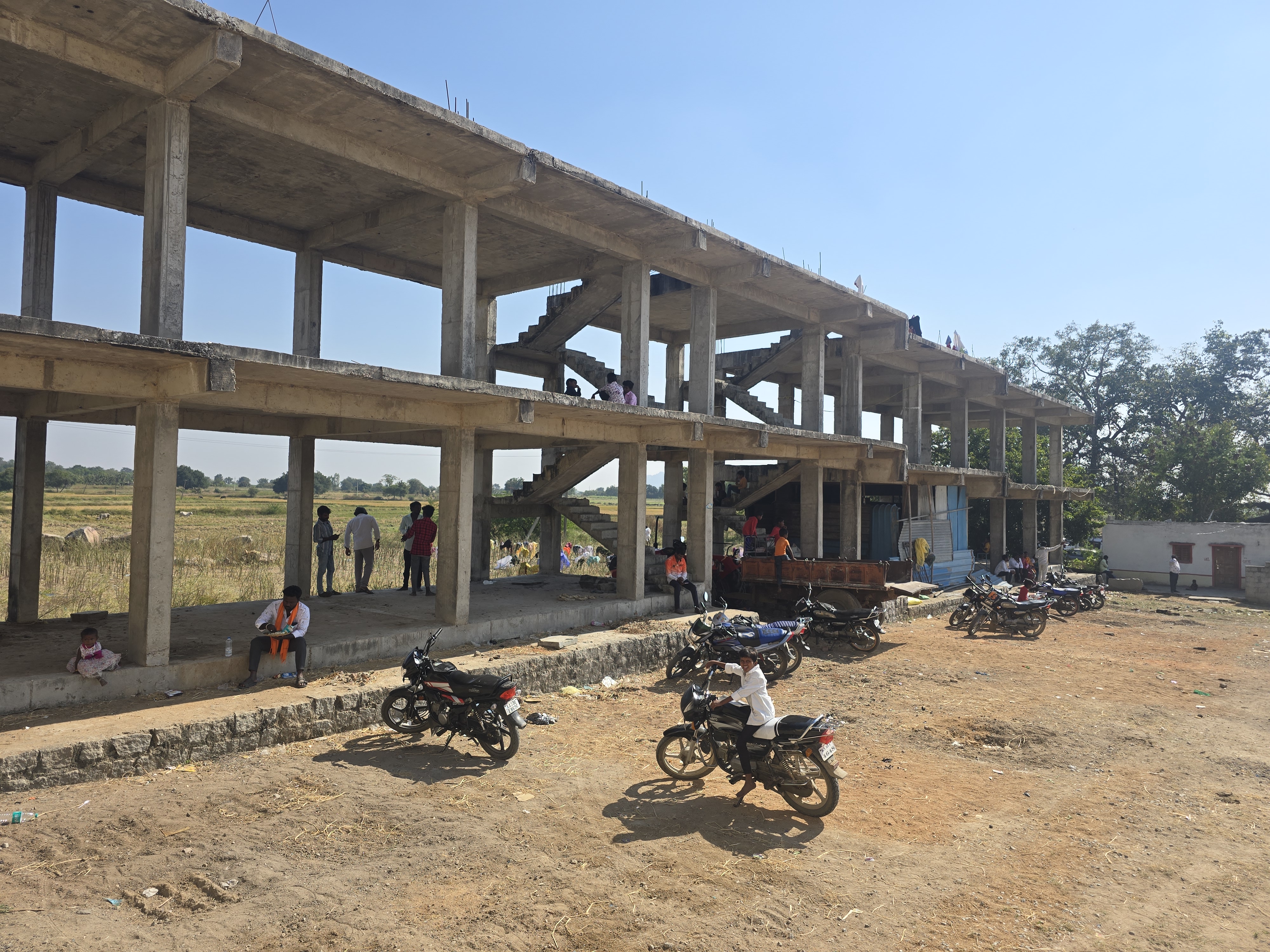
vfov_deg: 58.9
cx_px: 635
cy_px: 476
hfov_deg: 73.9
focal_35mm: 23
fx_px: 844
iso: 12
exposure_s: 1/912
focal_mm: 6.3
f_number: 1.7
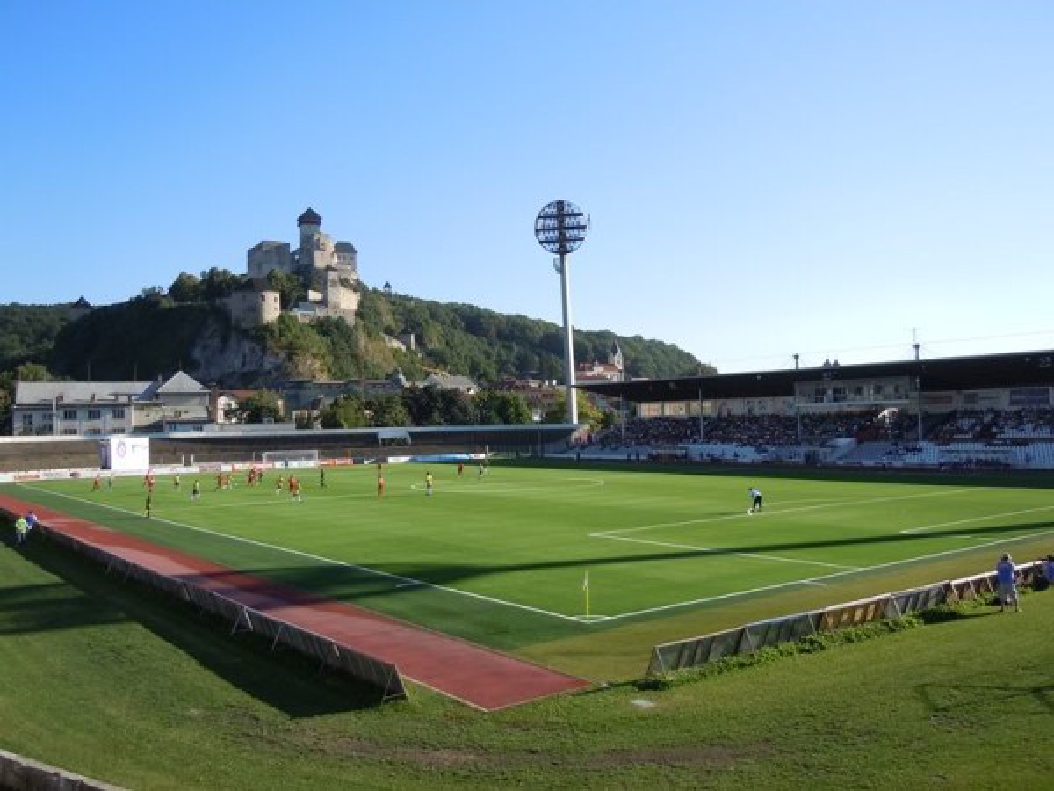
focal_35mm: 30
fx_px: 913
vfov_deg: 46.8
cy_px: 396
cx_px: 527
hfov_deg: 60.0
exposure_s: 1/640
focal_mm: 5.4
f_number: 3.5
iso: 100
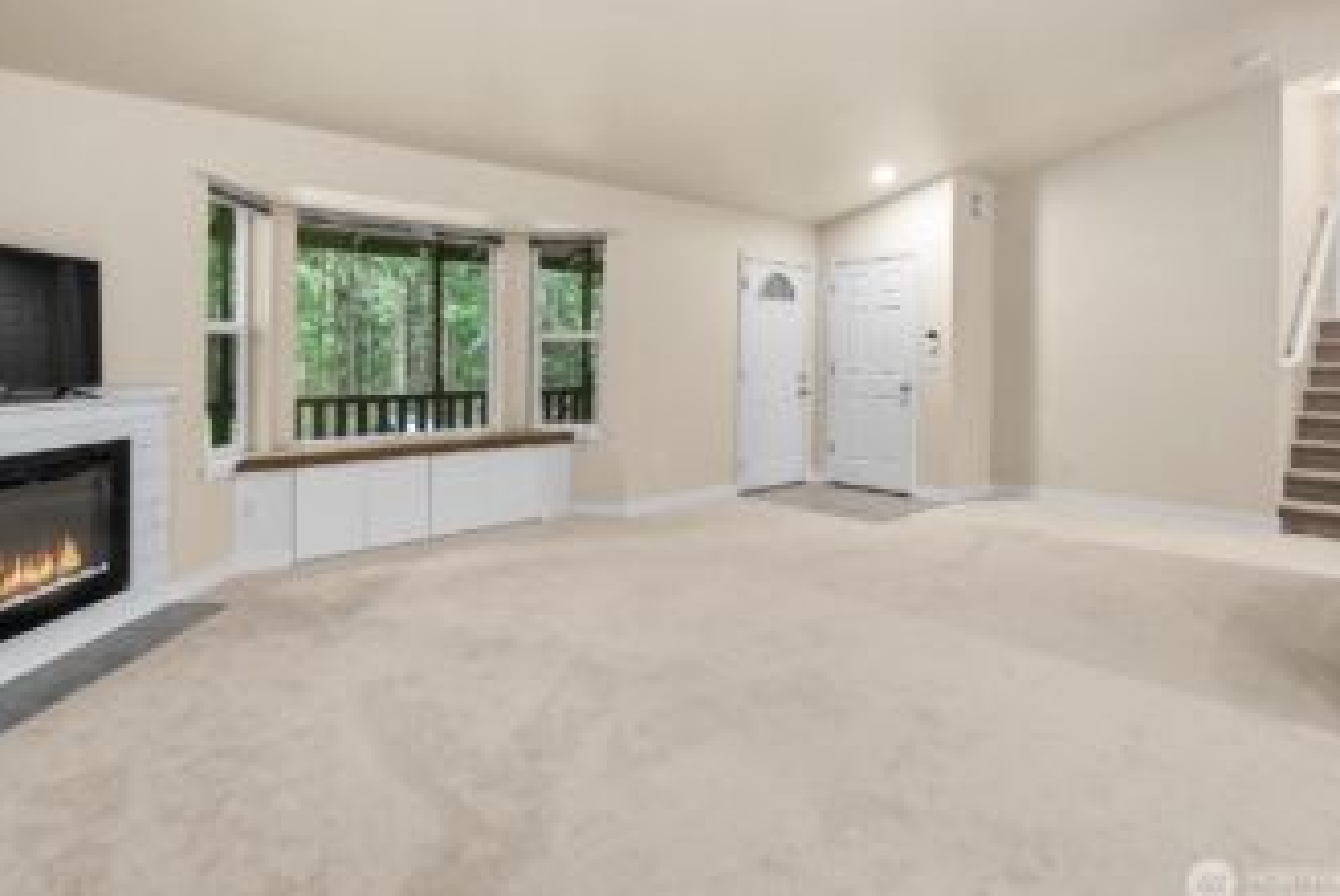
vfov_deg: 70.1
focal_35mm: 17
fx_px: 633
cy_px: 377
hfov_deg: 93.0
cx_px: 607
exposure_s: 1/60
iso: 500
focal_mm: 14
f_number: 7.1
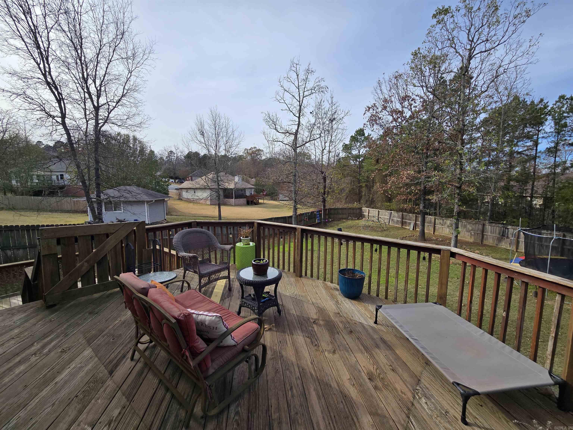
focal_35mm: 13
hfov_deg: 106.2
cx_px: 286
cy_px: 215
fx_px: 215
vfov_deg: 89.9
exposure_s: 1/1533
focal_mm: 2.2
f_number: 2.2
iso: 50
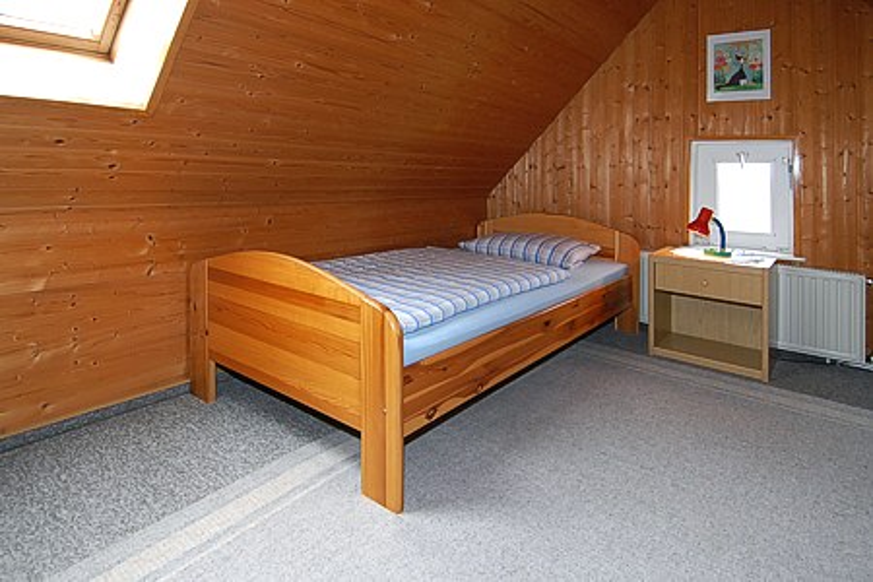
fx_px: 436
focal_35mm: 18
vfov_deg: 67.4
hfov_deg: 90.0
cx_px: 436
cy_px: 291
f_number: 5
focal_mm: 12
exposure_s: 1/80
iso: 400
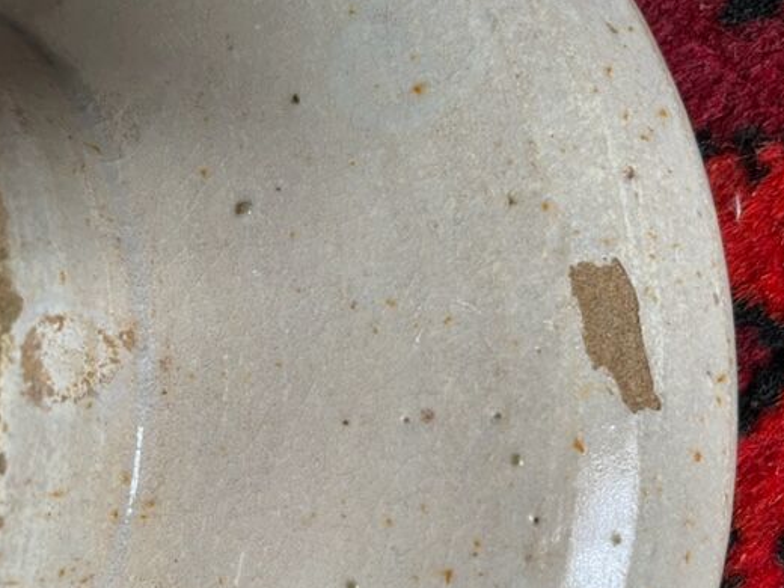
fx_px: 725
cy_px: 335
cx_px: 469
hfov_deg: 56.4
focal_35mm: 32
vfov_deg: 44.1
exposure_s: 1/83
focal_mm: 4.2
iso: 125
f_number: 1.6
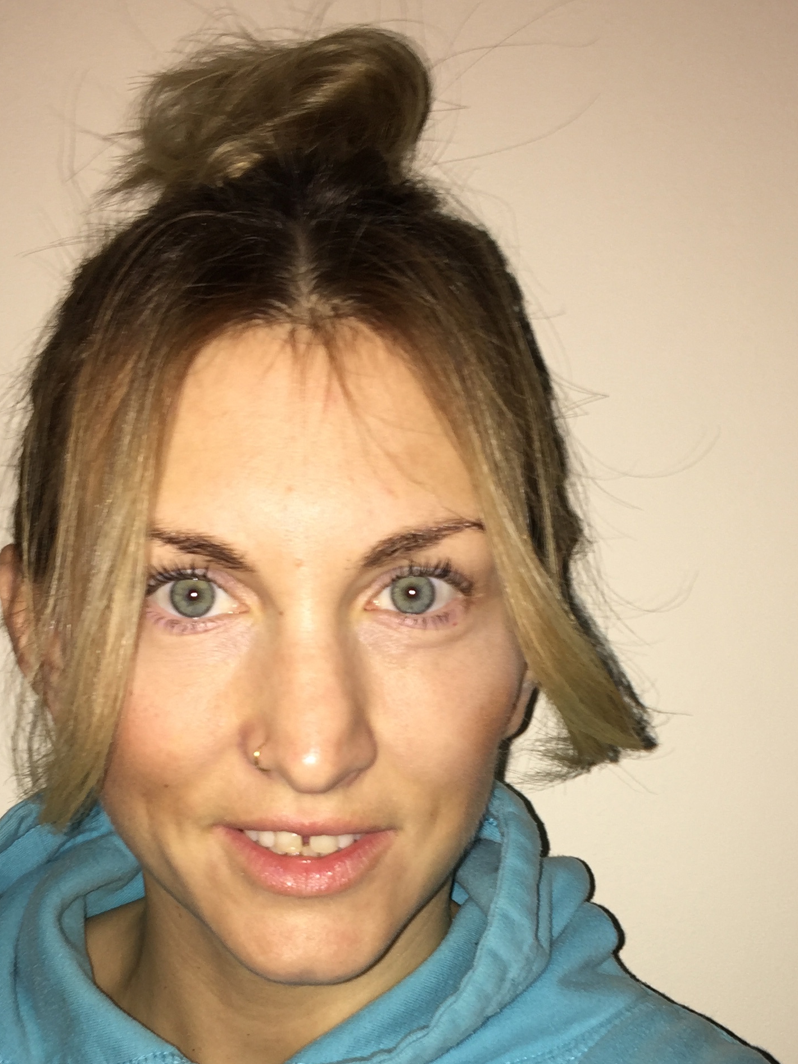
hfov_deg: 29.1
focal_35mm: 50
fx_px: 1537
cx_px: 358
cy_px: 818
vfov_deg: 37.1
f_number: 2.2
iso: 32
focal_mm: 4.15
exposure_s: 1/20
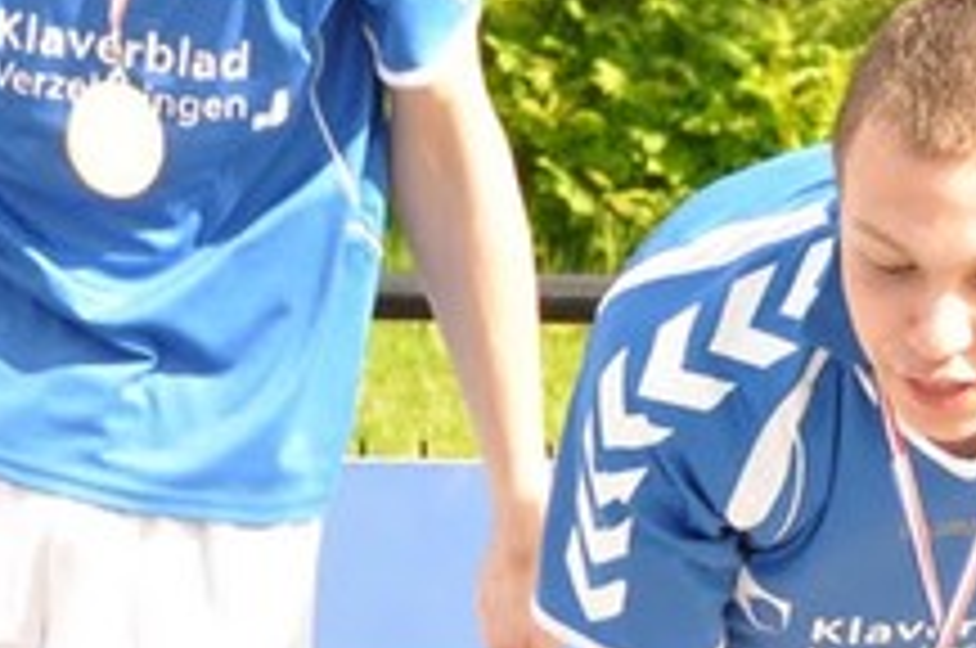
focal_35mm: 340
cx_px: 31
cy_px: 922
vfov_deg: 4.0
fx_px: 9204
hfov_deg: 6.1
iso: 400
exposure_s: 1/250
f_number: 8
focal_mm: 48
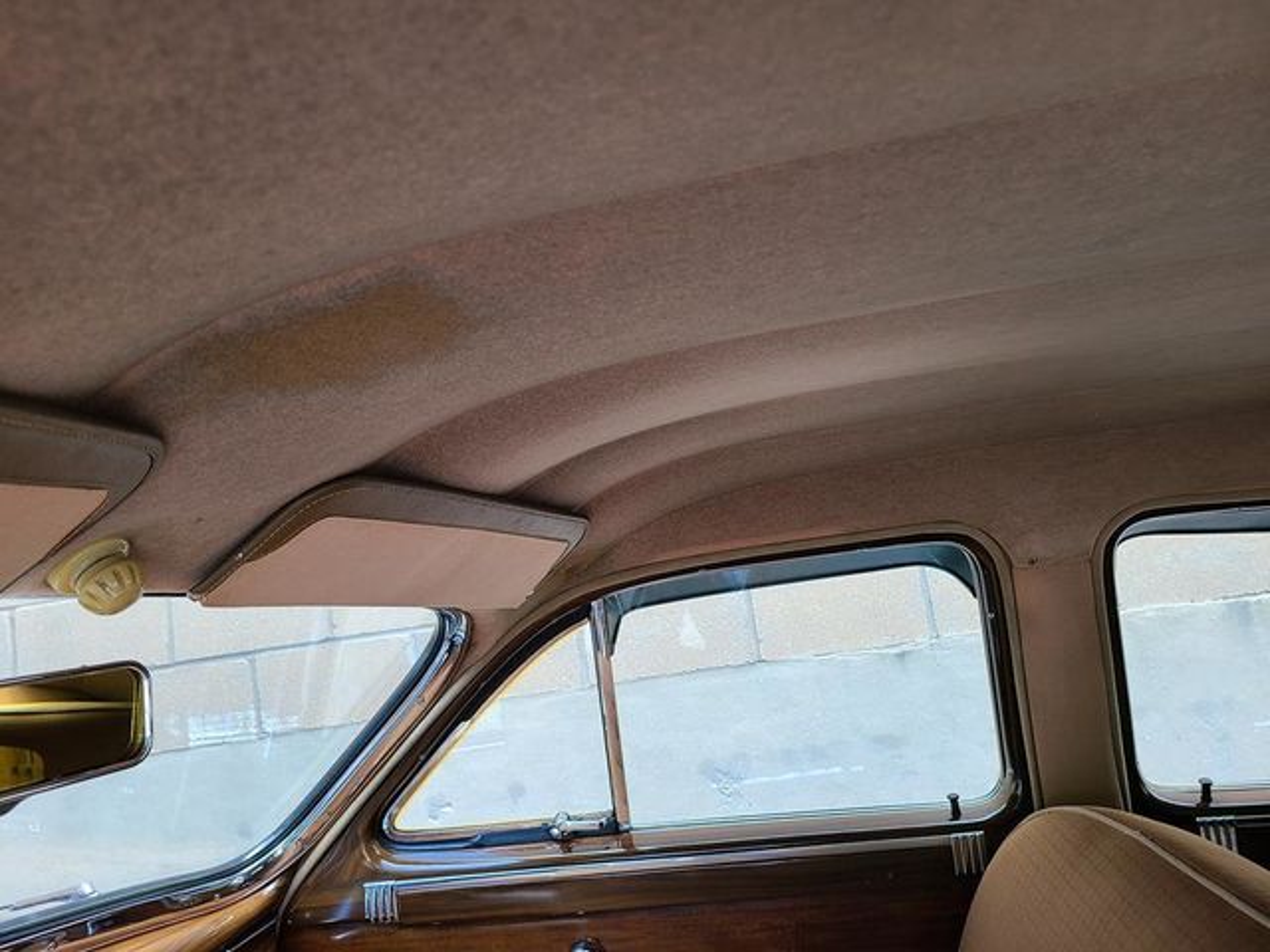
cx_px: 635
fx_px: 954
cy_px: 476
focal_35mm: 26
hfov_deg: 67.3
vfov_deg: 53.1
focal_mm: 5.4
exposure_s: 1/119
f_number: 1.8
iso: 50
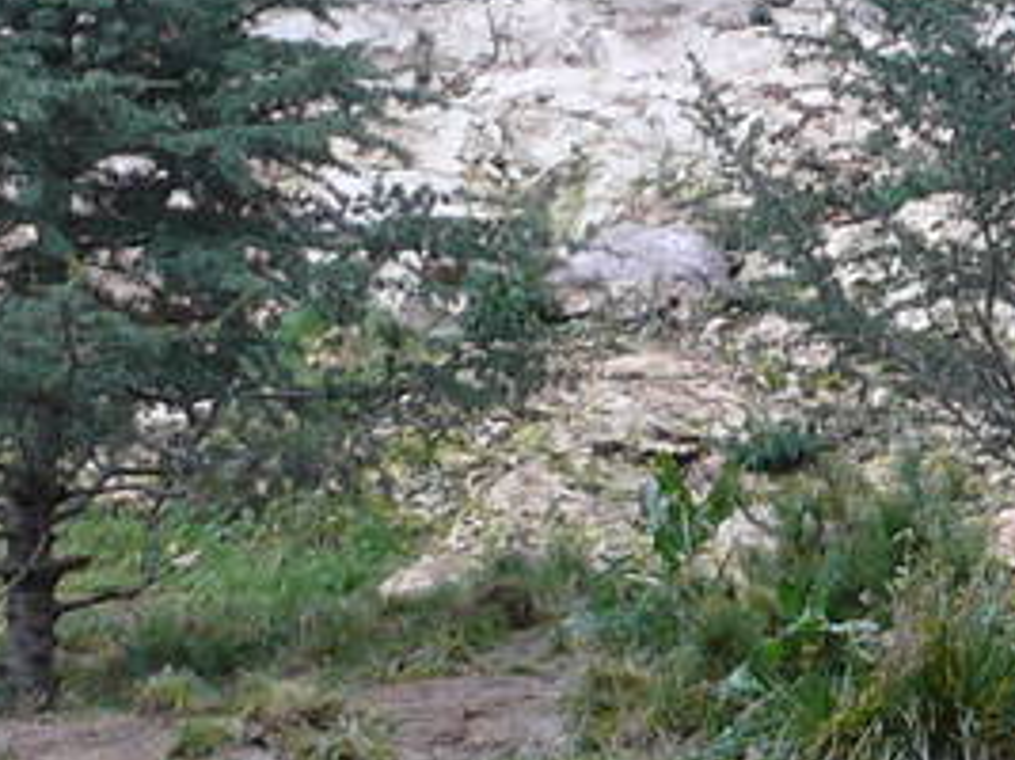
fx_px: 6155
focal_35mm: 210
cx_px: 1133
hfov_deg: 9.3
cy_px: 616
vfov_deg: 7.1
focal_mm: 7.4
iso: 100
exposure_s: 1/60
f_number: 2.8
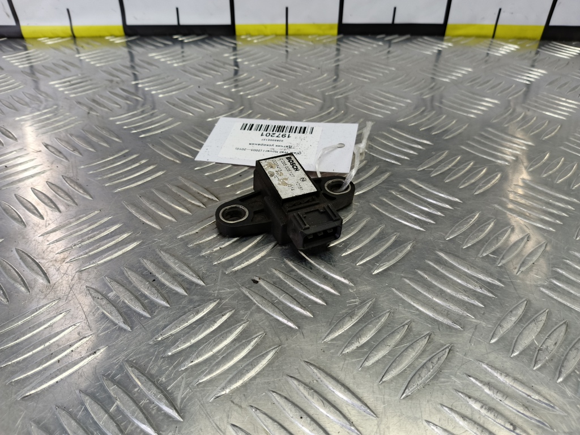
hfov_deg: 73.9
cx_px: 290
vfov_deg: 58.9
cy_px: 218
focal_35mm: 23
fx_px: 385
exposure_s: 1/33.3
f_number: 1.6
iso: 112
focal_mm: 4.11
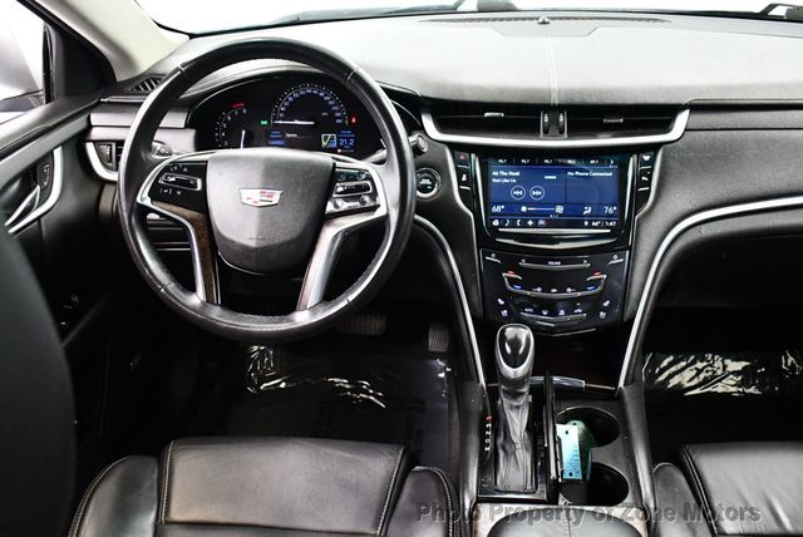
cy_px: 268
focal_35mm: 36
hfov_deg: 53.1
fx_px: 804
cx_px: 402
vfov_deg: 36.9
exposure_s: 1/60
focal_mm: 18
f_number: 3.5
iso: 4500
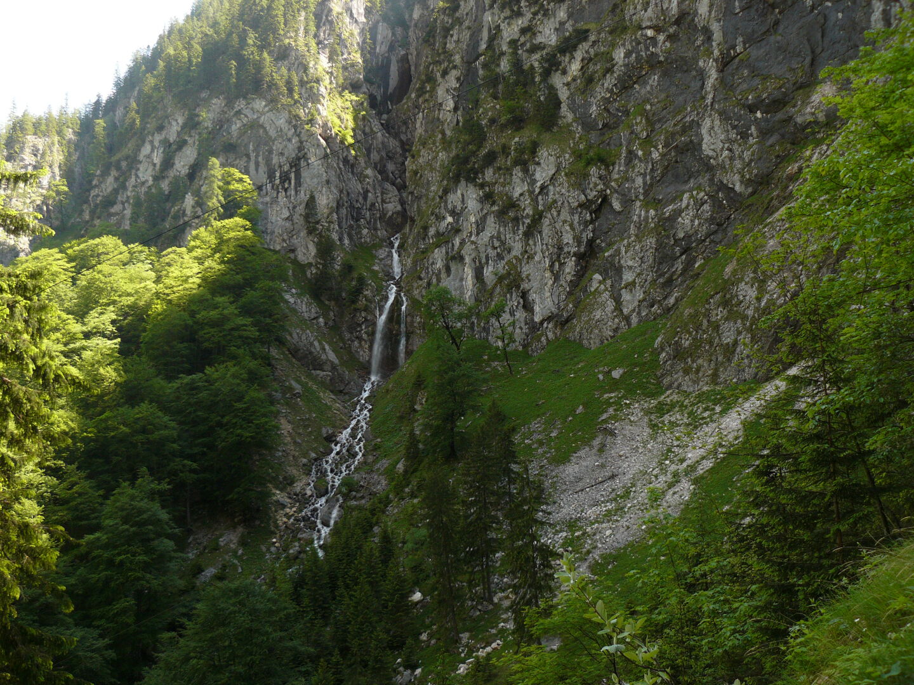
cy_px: 342
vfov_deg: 39.7
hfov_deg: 51.4
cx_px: 457
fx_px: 951
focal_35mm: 36
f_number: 2.8
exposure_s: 1/160
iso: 100
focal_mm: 6
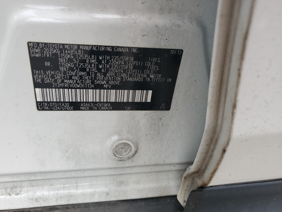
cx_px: 141
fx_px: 212
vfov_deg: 53.1
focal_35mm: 26
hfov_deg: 67.3
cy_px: 106
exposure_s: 1/526
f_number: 1.5
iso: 50
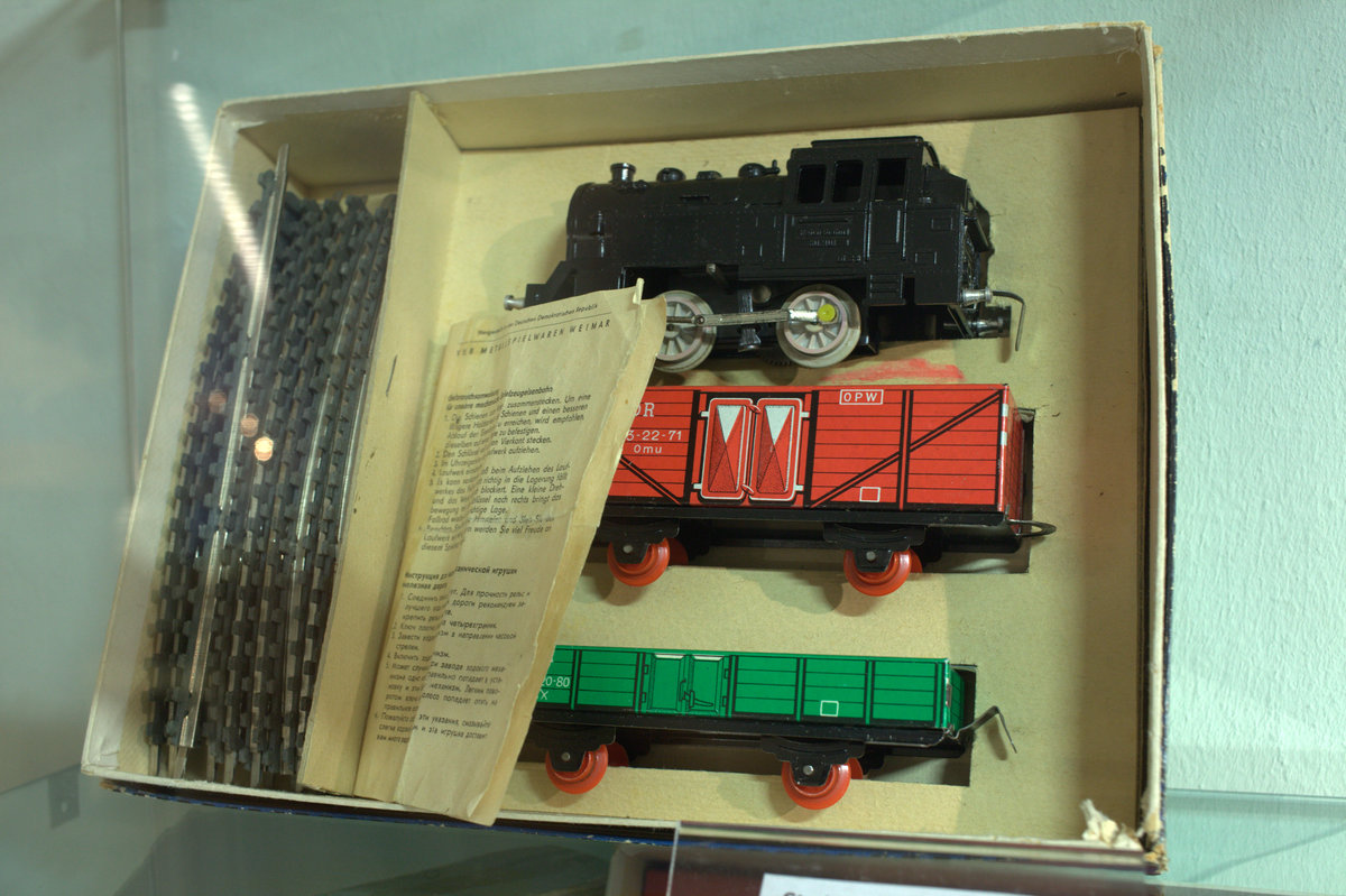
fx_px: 1457
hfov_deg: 49.6
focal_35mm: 39
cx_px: 673
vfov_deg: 34.2
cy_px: 448
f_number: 6.3
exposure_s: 1/10
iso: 800
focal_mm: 40
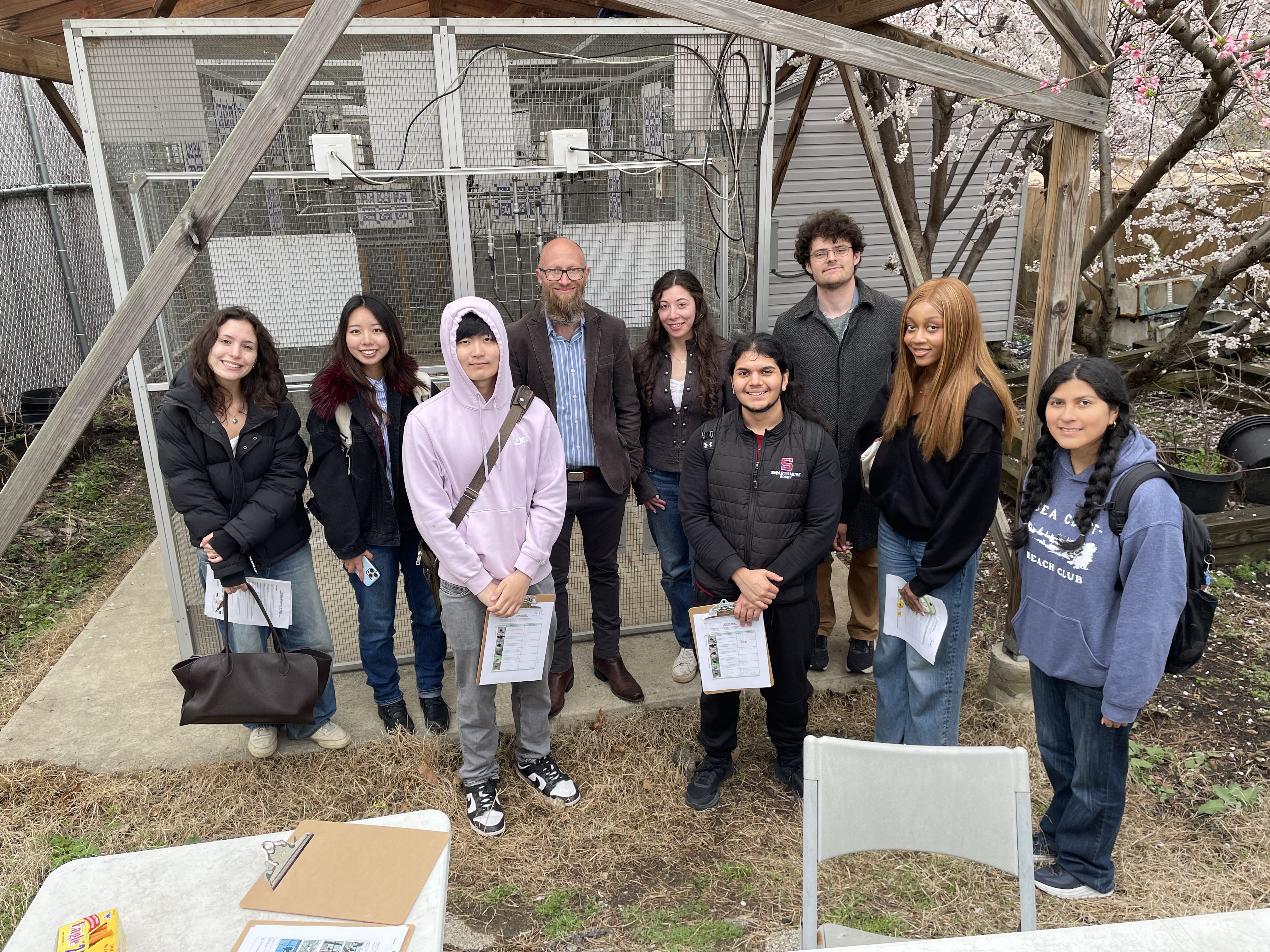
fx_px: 954
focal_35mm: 26
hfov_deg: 67.3
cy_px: 476
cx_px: 635
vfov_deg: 53.1
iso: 32
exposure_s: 1/275
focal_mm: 4.2
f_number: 1.6
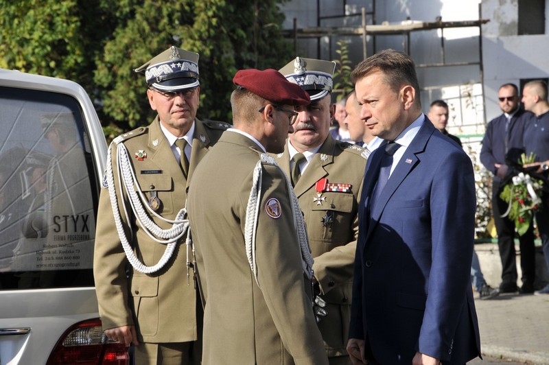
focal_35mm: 147
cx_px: 274
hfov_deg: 14.0
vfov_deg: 9.3
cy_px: 182
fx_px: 2240
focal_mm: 98
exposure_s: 1/320
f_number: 7.1
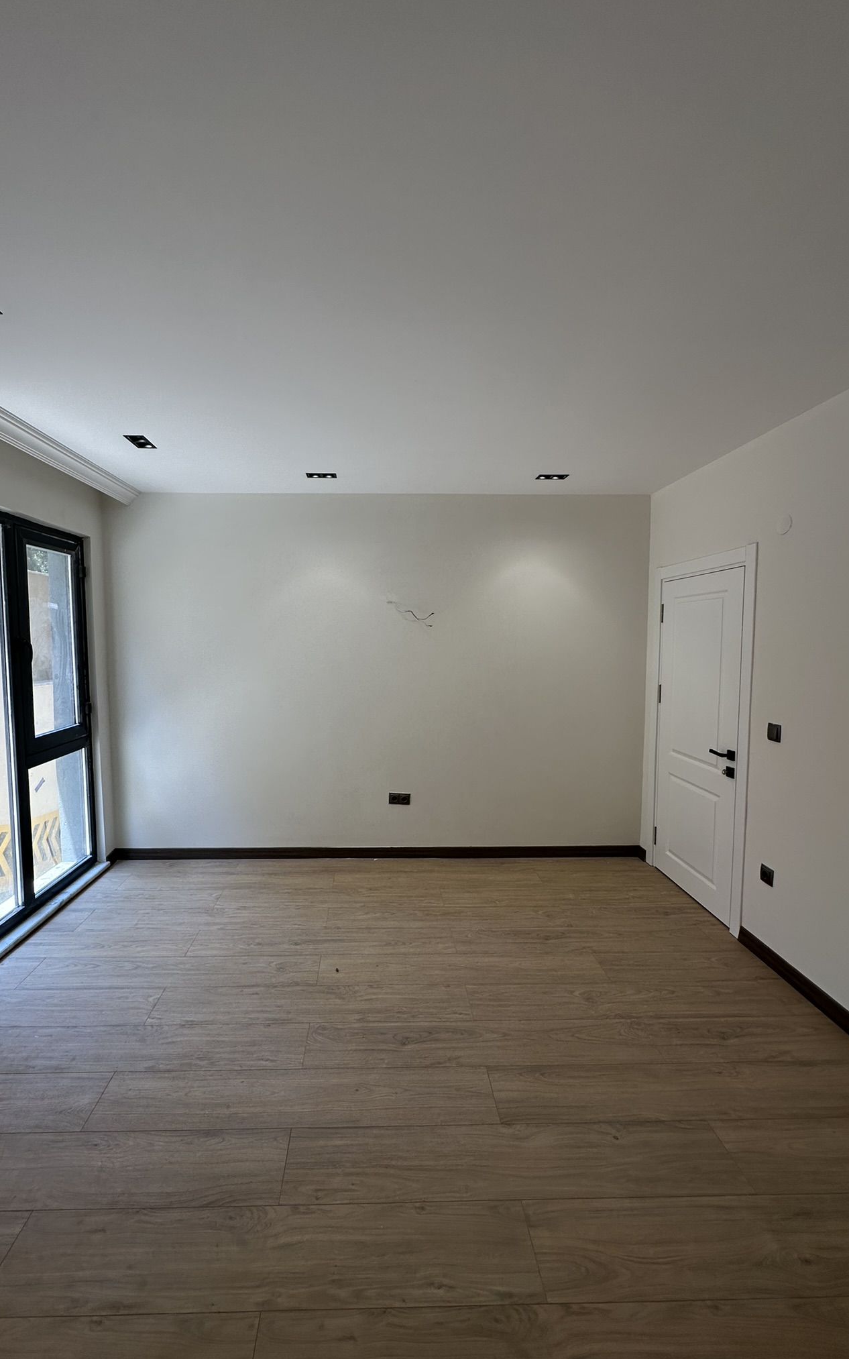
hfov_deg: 74.6
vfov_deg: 101.5
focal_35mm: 15
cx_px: 386
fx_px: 555
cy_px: 674
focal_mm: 2.22
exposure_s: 1/145
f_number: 2.2
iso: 40
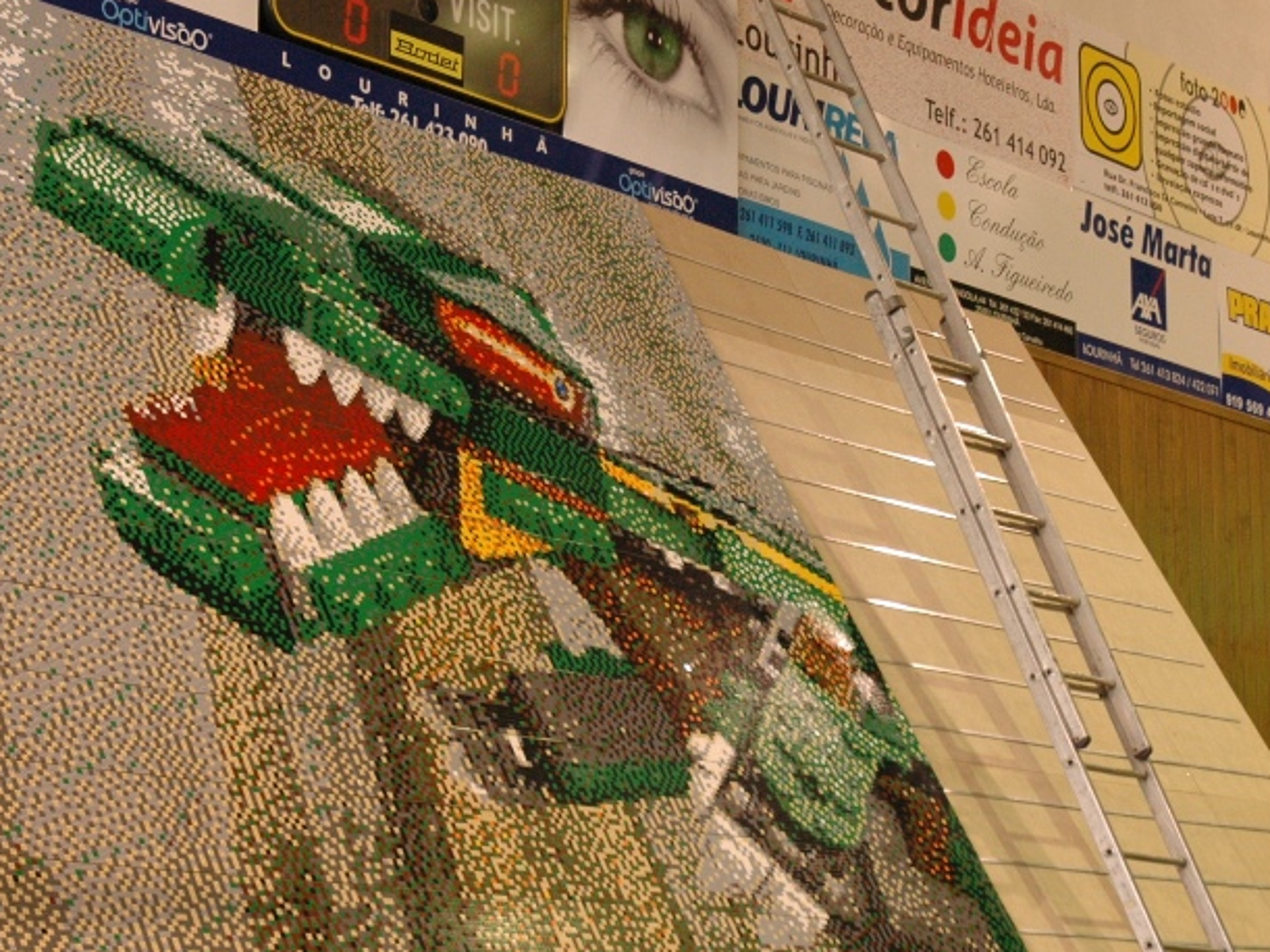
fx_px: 2744
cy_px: 605
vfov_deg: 19.6
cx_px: 503
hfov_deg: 26.0
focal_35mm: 75
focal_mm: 31
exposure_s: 1/25
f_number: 5
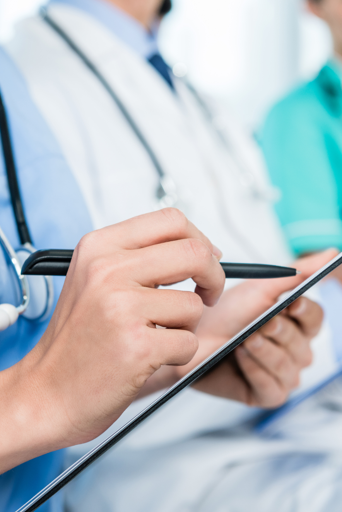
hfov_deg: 16.4
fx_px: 1183
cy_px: 255
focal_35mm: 83
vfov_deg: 24.5
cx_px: 127
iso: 640
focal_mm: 55
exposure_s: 1/160
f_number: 5
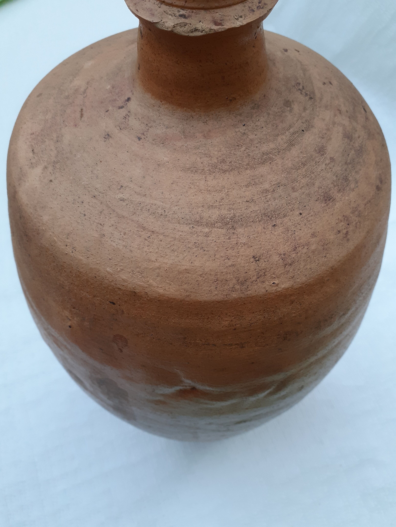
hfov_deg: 51.4
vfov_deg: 65.3
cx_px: 198
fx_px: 412
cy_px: 264
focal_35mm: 27
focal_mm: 3.6
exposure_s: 1/100
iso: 80
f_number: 1.9
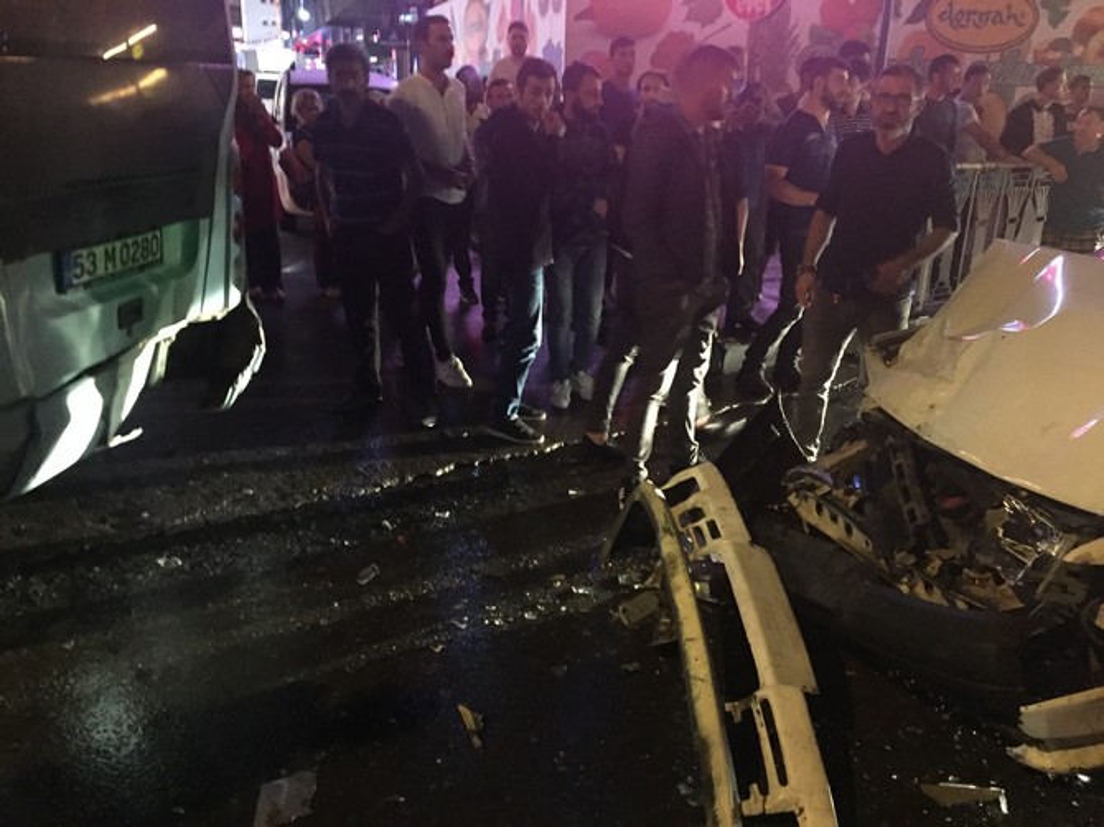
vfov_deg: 48.2
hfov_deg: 61.7
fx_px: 925
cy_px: 414
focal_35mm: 29
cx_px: 552
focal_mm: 4.15
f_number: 2.2
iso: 1000
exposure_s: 1/17
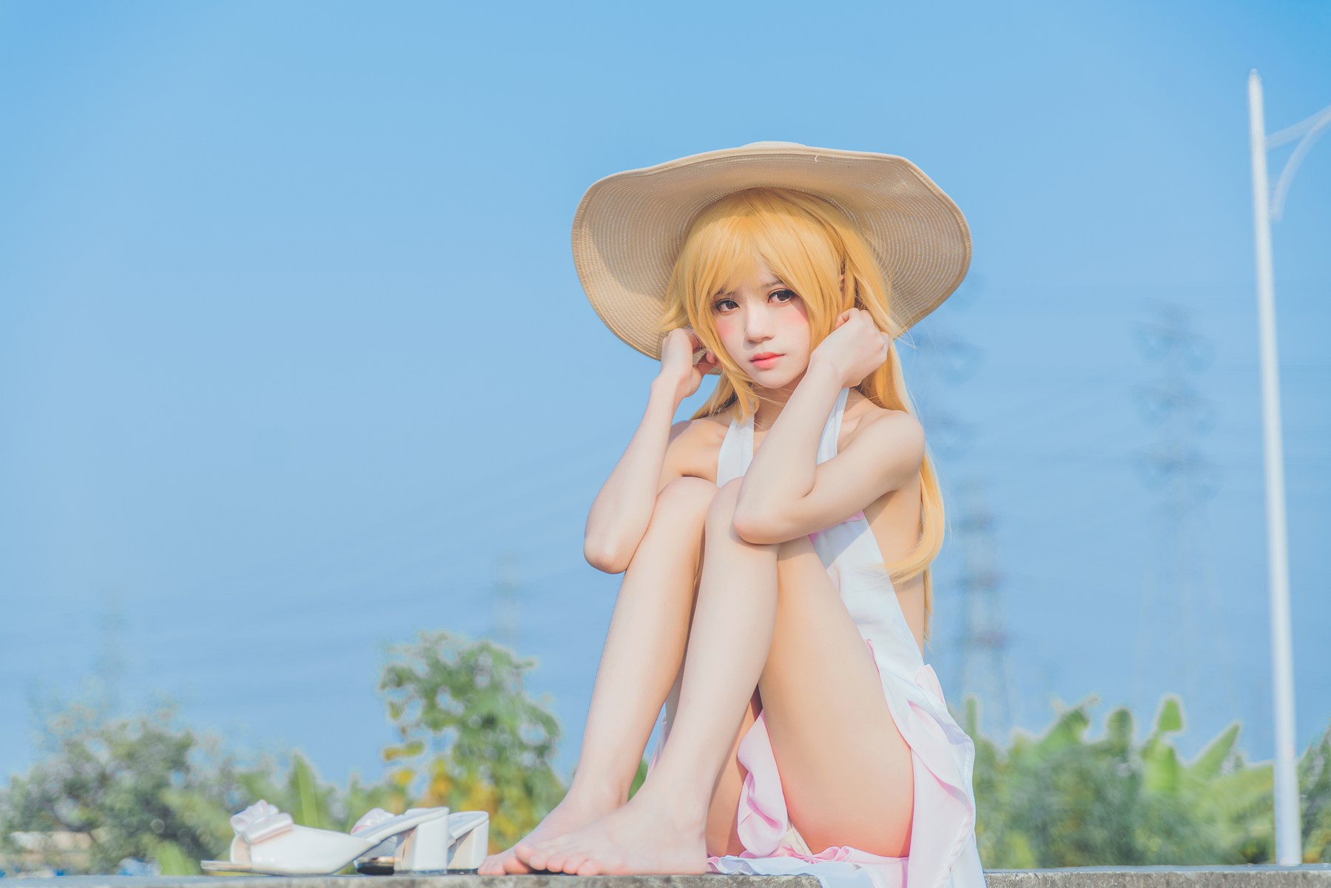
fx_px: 2256
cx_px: 666
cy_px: 444
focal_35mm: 61
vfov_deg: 22.3
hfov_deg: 32.9
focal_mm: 61
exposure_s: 1/800
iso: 80
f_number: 2.8
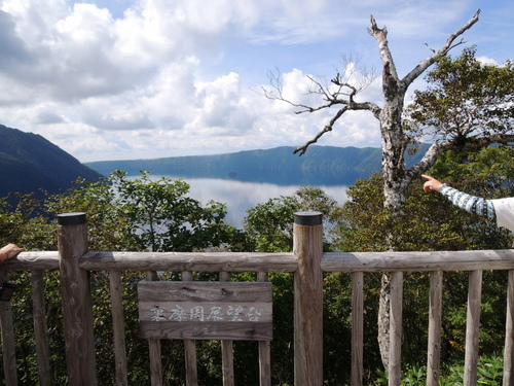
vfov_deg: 56.8
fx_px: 356
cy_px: 193
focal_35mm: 24
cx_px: 257
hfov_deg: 71.6
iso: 100
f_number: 3.5
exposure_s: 1/1250
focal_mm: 4.3
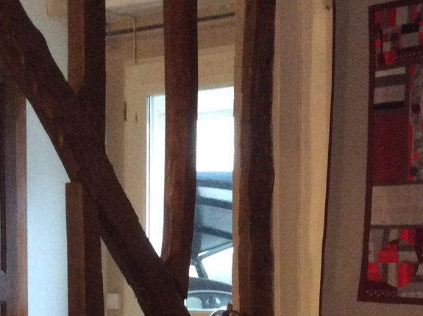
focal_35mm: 89
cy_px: 352
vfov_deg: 16.1
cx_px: 370
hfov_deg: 21.6
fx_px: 1086
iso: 320
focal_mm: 3.3
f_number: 2.4
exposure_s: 1/20
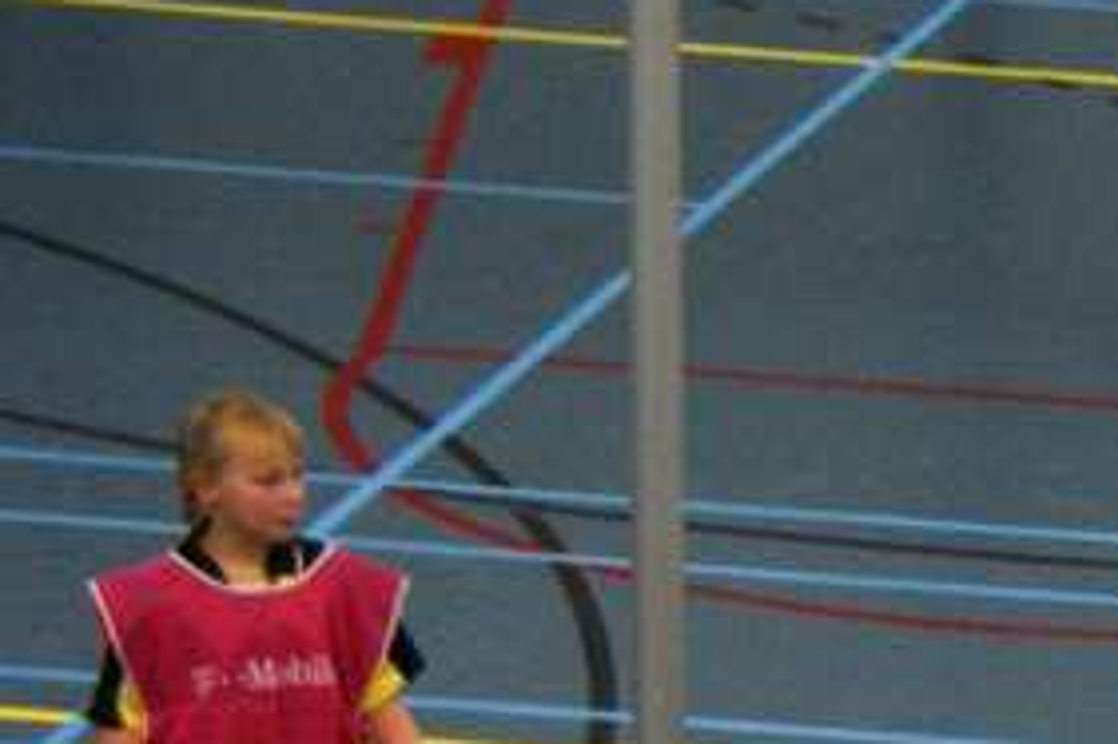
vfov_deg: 6.1
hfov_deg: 8.7
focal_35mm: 224
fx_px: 6956
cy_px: 804
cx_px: 2292
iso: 800
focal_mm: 35
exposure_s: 1/160
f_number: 4.5
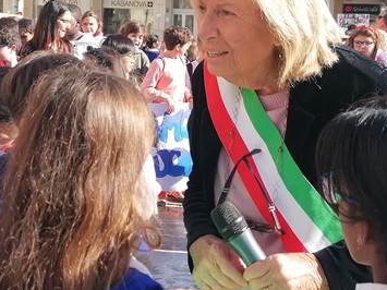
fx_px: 849
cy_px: 75
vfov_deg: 19.3
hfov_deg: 25.6
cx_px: 134
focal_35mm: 76
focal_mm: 4.75
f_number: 1.8
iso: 50
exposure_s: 1/607
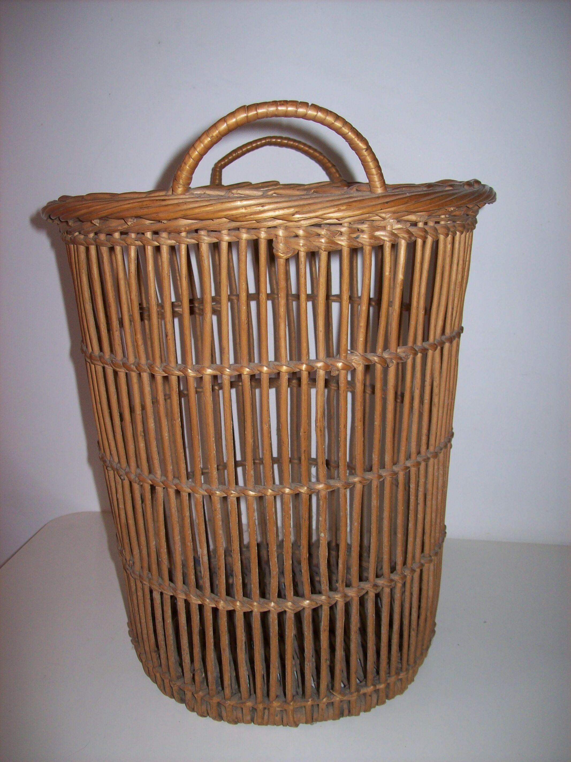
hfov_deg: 39.6
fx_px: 792
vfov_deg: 51.4
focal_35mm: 36
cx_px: 286
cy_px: 381
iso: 80
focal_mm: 6
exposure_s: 1/64
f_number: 2.7
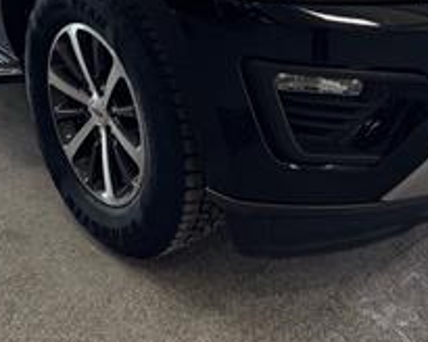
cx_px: 242
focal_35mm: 73
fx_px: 925
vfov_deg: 18.9
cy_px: -144
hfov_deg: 26.0
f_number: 1.78
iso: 64
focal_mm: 6.76
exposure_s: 1/166
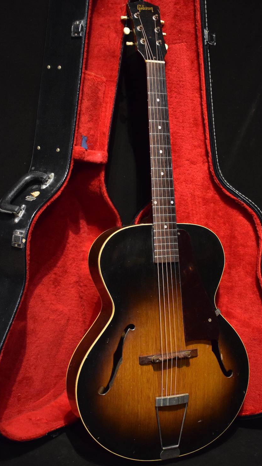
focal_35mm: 47
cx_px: 142
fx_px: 575
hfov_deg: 25.7
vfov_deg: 44.1
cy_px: 235
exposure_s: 1/20
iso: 3200
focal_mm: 29
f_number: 4.2
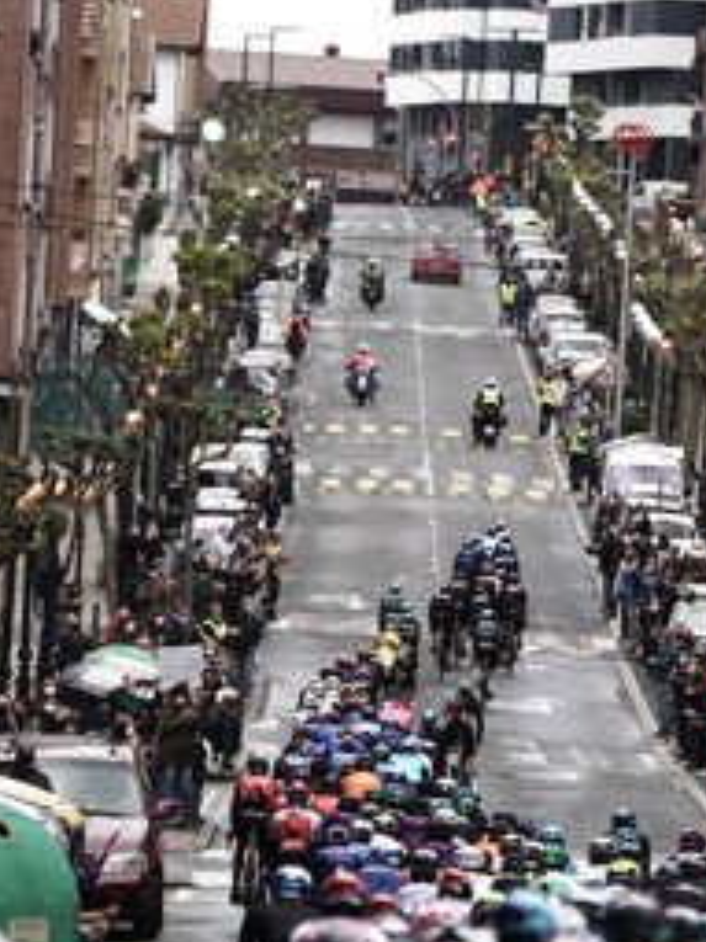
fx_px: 10451
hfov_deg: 3.9
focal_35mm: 384
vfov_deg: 5.2
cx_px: 347
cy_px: 565
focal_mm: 174
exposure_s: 1/1600
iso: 320
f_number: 2.8
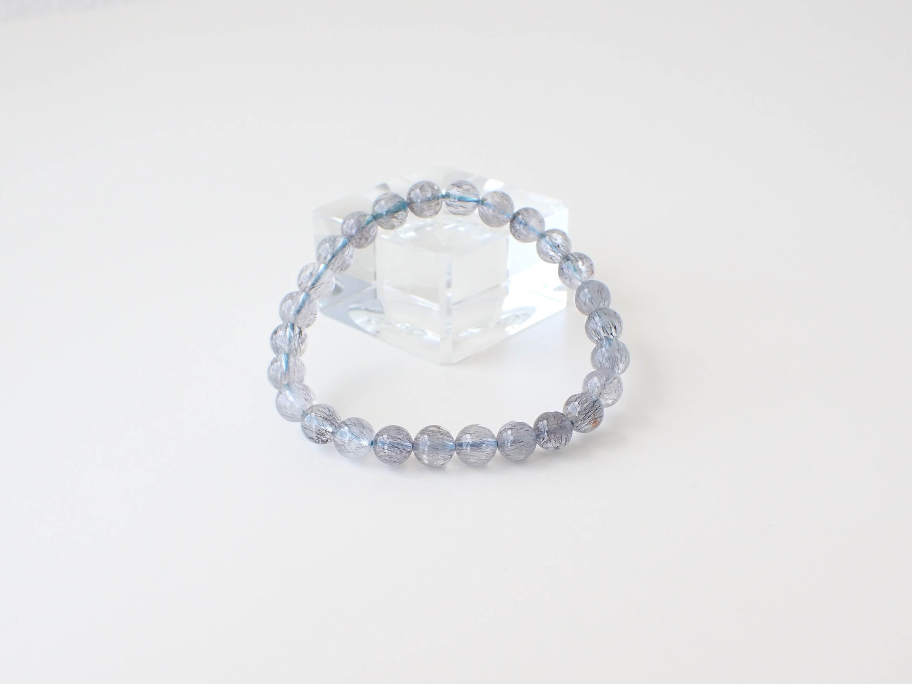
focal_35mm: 30
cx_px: 456
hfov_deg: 60.0
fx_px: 790
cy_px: 342
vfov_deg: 46.8
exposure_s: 1/125
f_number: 3.2
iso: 160
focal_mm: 5.4
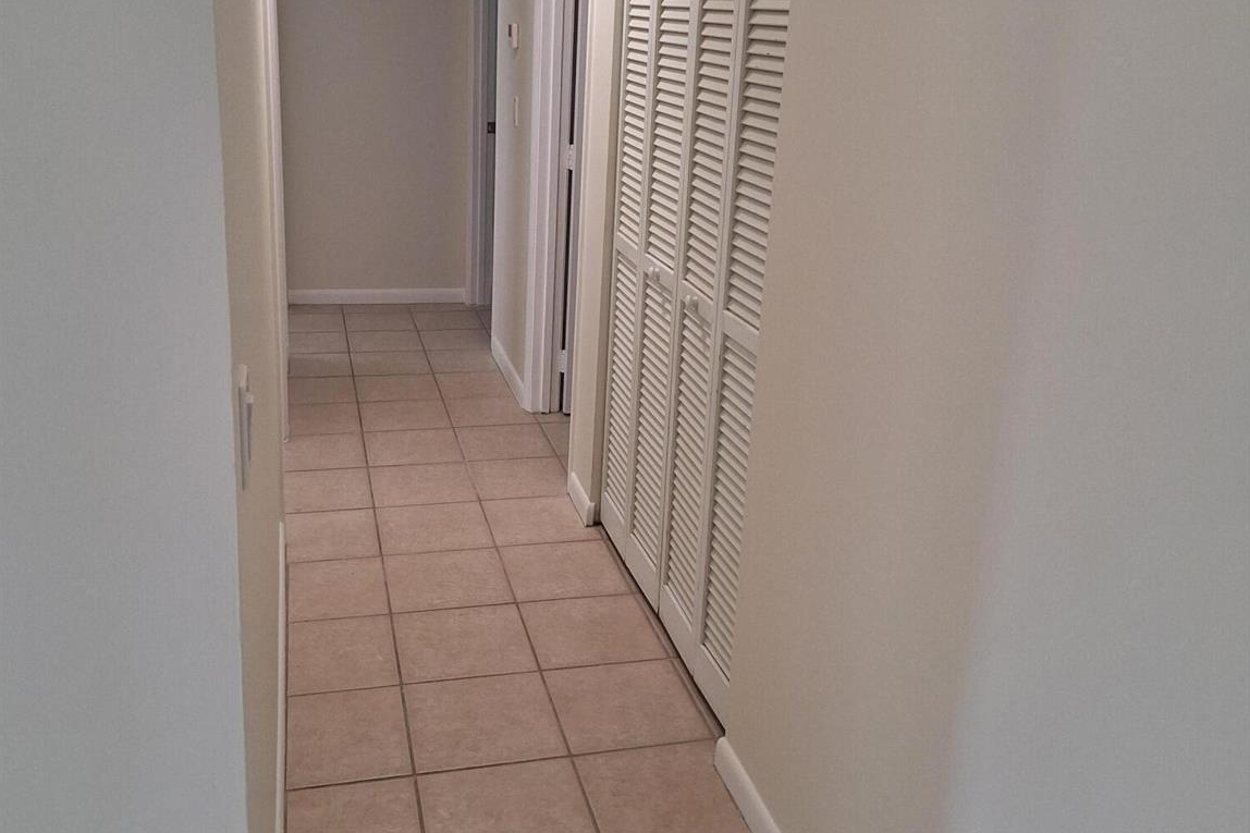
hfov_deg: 58.7
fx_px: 1111
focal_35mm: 32
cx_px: 626
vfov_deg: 40.8
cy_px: 311
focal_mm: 5.54
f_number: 1.8
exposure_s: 1/40
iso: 160
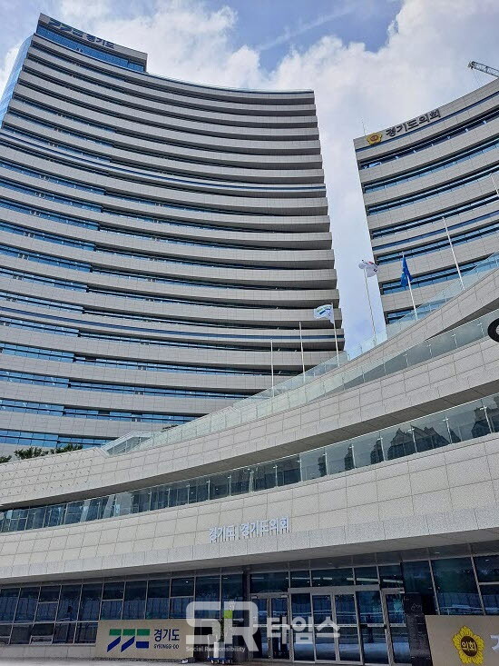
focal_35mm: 25
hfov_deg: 54.9
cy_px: 333
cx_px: 250
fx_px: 480
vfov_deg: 69.4
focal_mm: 4.6
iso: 32
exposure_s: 1/1996
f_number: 2
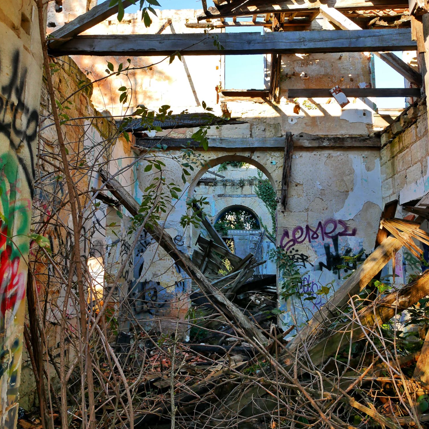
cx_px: 219
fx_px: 407
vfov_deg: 55.6
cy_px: 203
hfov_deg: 55.6
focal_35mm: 29
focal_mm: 12
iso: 200
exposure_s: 1/250
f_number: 4
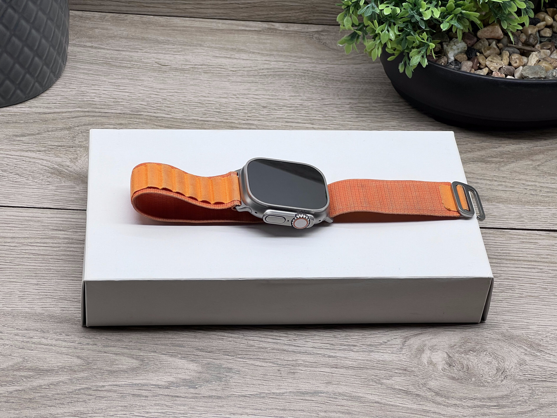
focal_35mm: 77
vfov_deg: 19.1
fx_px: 1239
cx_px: 278
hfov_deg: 25.3
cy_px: 209
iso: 40
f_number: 2.8
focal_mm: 9
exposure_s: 1/100
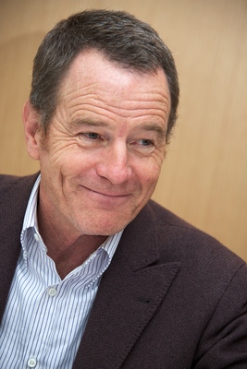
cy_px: 184
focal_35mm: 160
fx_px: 1645
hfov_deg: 8.6
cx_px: 124
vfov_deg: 12.8
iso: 500
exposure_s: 1/60
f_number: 5.6
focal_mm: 160
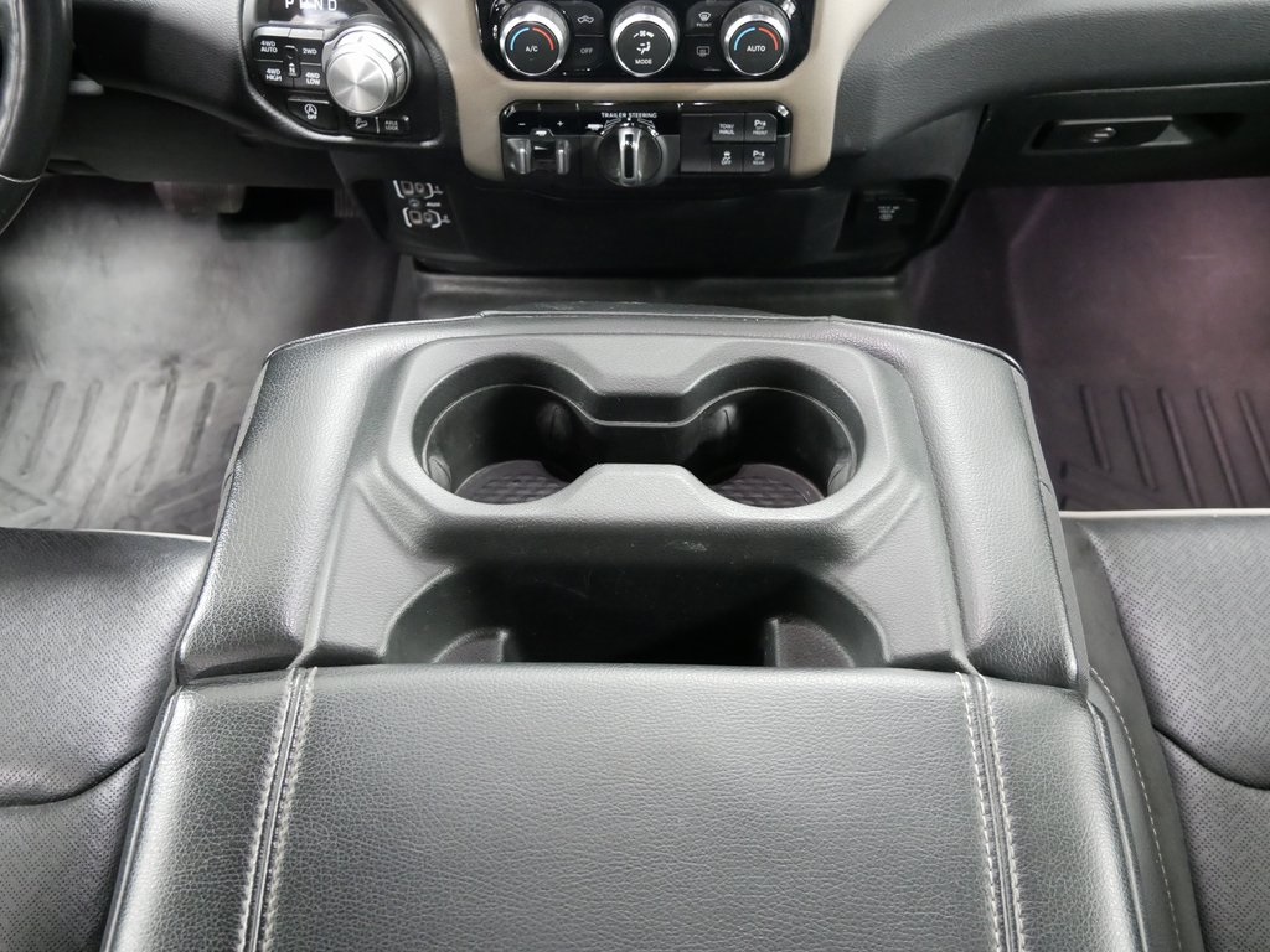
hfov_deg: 51.4
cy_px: 476
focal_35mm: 36
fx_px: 1321
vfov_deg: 39.7
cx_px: 635
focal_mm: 18
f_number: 3.9
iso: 3200
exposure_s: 1/13
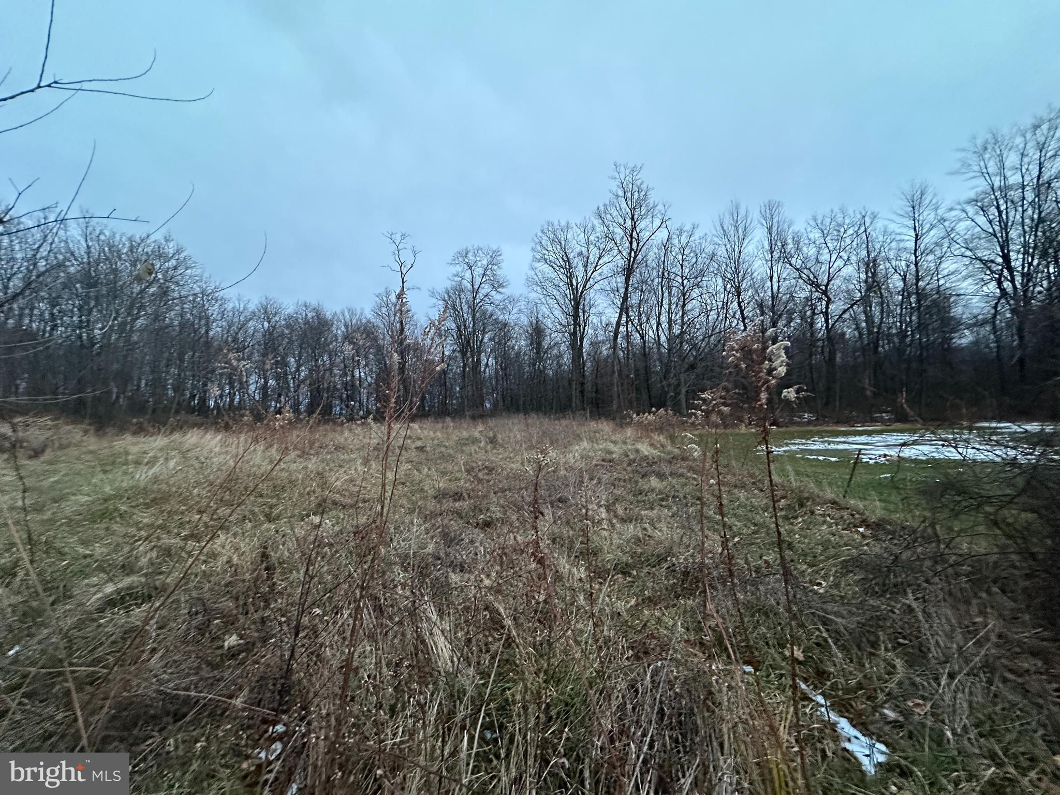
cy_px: 398
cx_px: 530
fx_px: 429
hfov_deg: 102.1
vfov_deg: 85.7
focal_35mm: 14
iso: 1000
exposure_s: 1/60
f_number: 2.2
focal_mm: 2.22
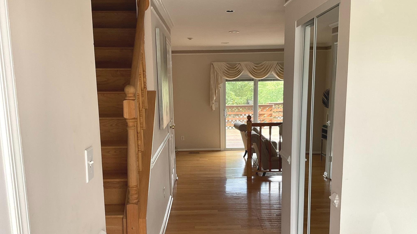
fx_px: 354
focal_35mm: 32
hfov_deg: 61.0
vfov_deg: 36.5
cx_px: 210
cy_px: 140
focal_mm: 3
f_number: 1.8
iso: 50
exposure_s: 1/122
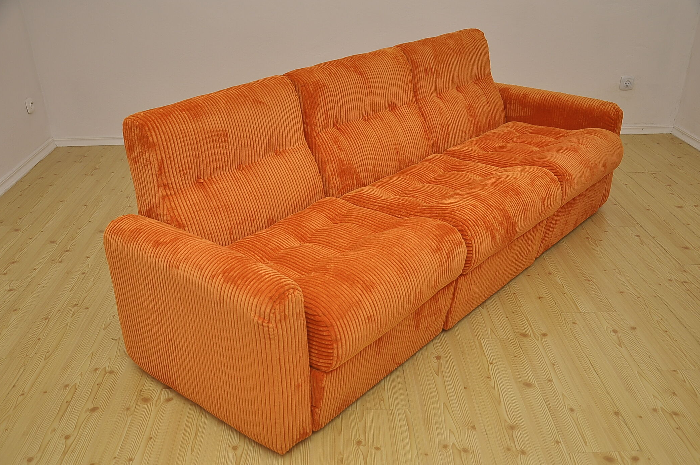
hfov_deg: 55.9
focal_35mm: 34
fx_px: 660
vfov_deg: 38.8
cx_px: 352
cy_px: 234
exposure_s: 1/200
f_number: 5
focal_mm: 22
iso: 220
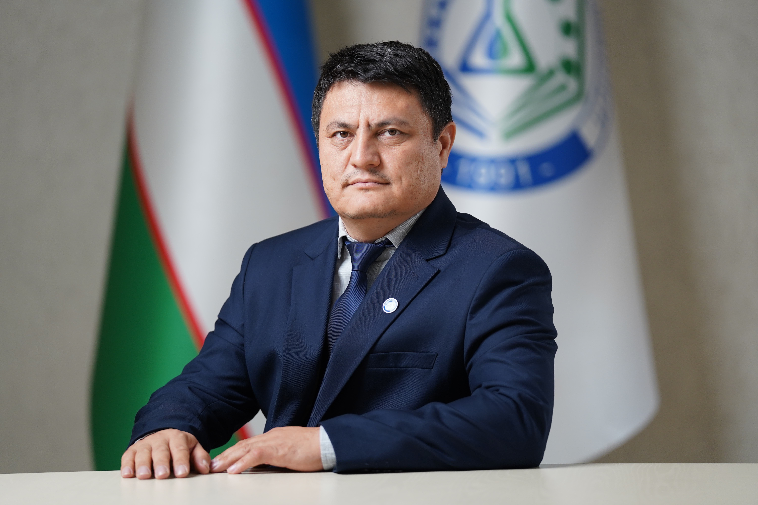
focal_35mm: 158
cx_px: 379
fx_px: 3327
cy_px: 252
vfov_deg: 8.7
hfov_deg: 13.0
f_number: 2.8
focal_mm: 158
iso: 800
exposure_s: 1/160
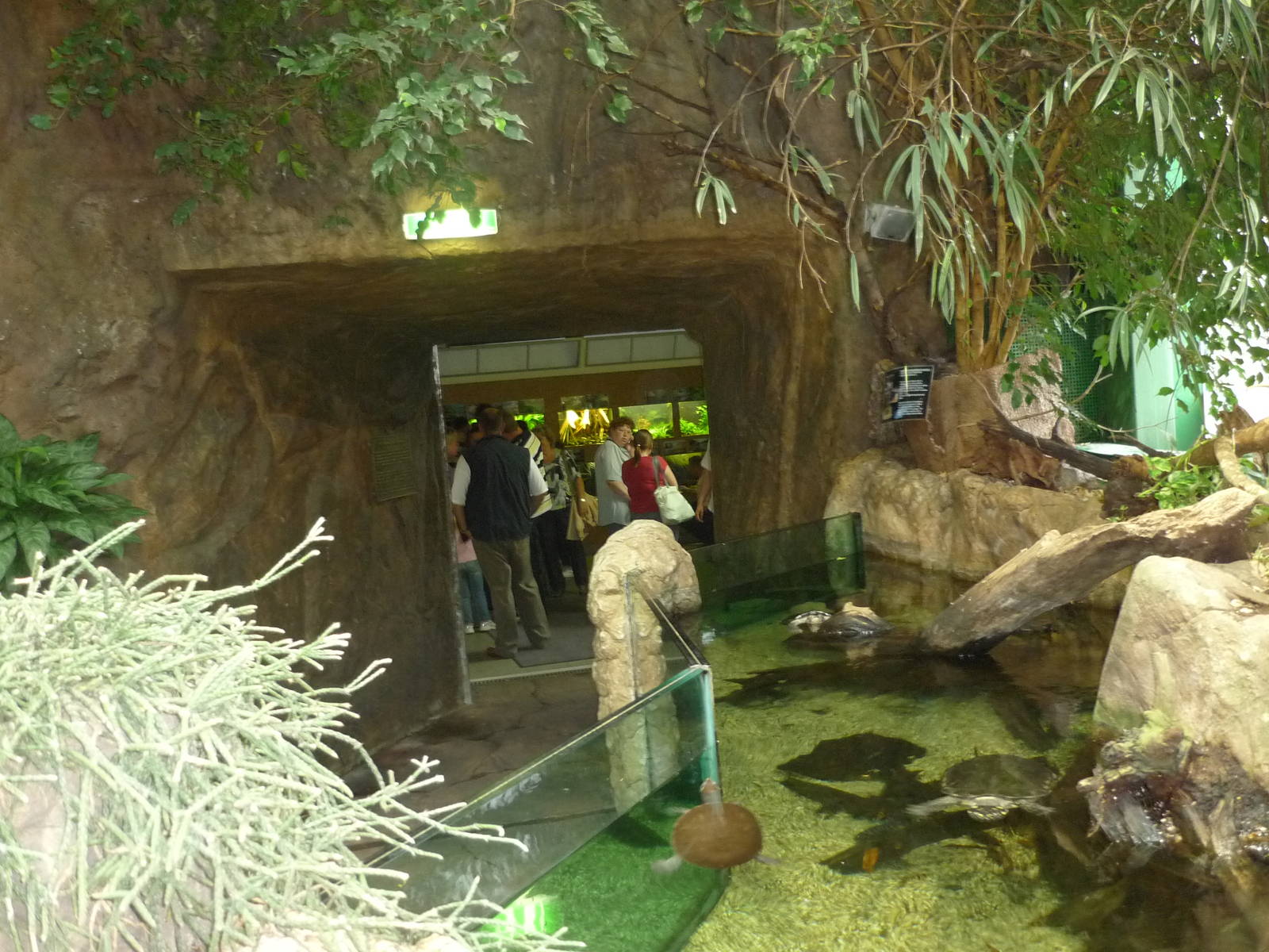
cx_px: 634
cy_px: 476
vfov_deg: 42.9
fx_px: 1210
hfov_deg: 55.4
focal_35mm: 33
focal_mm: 5.5
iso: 320
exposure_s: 1/8
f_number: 2.8
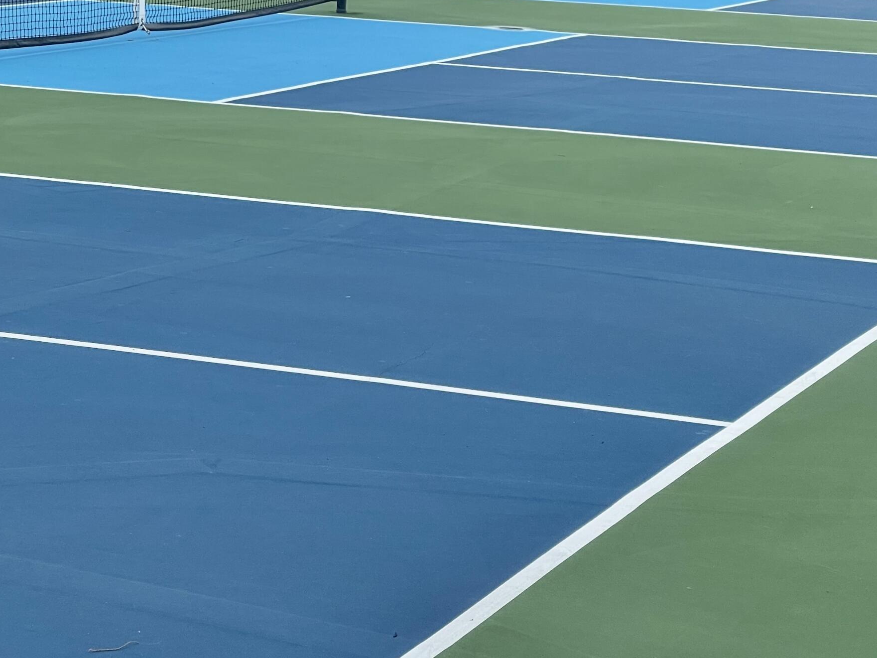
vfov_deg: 13.5
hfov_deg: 18.0
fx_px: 2762
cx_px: 369
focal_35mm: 109
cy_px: 103
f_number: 2.2
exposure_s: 1/122
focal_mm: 7.5
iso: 25
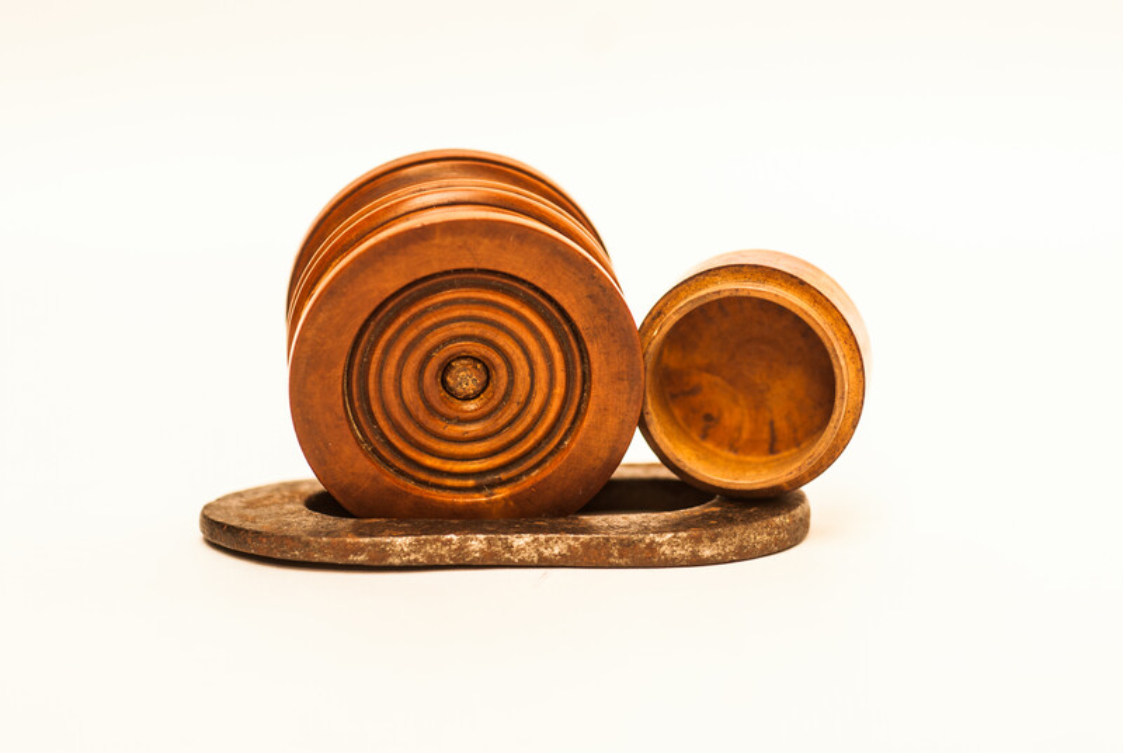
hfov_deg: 22.6
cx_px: 562
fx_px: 2812
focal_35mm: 90
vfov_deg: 15.2
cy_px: 376
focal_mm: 60
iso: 100
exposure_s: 1/45
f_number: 3.3
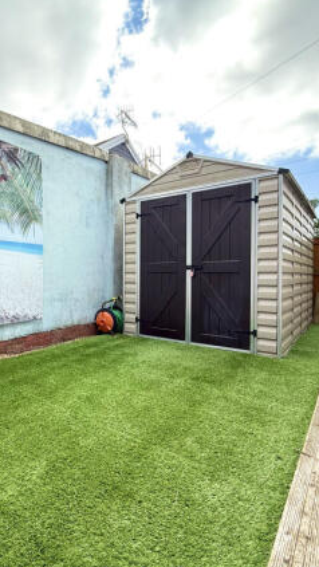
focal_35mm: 21
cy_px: 279
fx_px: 316
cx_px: 80
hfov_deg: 51.3
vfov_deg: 83.8
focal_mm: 2.22
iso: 50
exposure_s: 1/502
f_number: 2.2
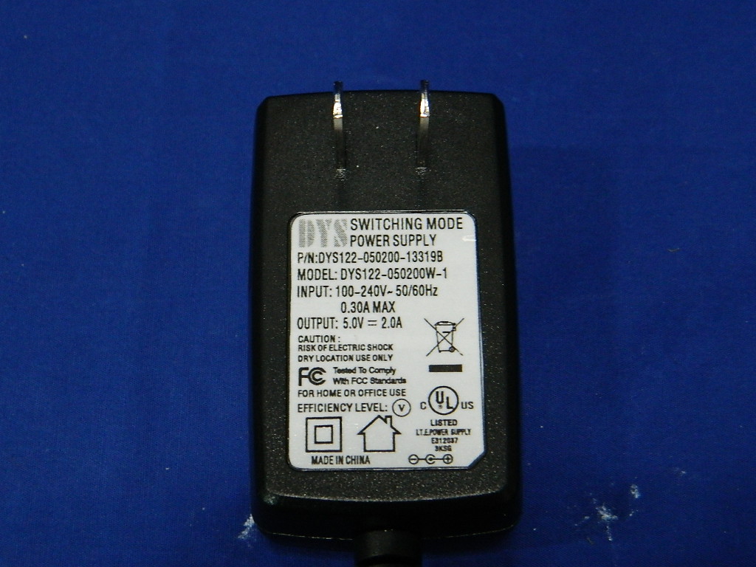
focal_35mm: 70
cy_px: 284
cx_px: 378
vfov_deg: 21.0
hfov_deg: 27.8
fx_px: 1529
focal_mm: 12.6
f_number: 4
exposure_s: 1/13
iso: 400
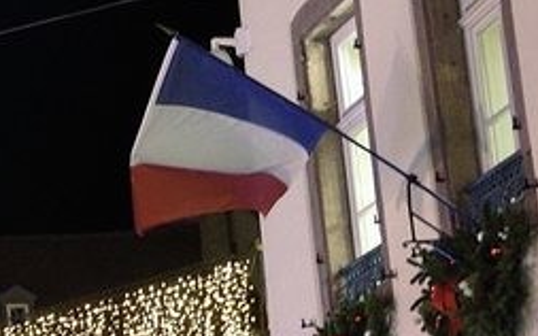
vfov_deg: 7.5
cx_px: -1042
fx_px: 2551
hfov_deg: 9.6
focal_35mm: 174
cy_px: 261
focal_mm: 27
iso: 1600
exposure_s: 1/6
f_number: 7.1
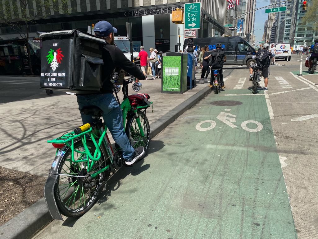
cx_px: 159
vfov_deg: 53.1
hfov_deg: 67.3
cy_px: 120
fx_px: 239
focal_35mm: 26
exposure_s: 1/1838
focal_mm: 4.25
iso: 32
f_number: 1.8
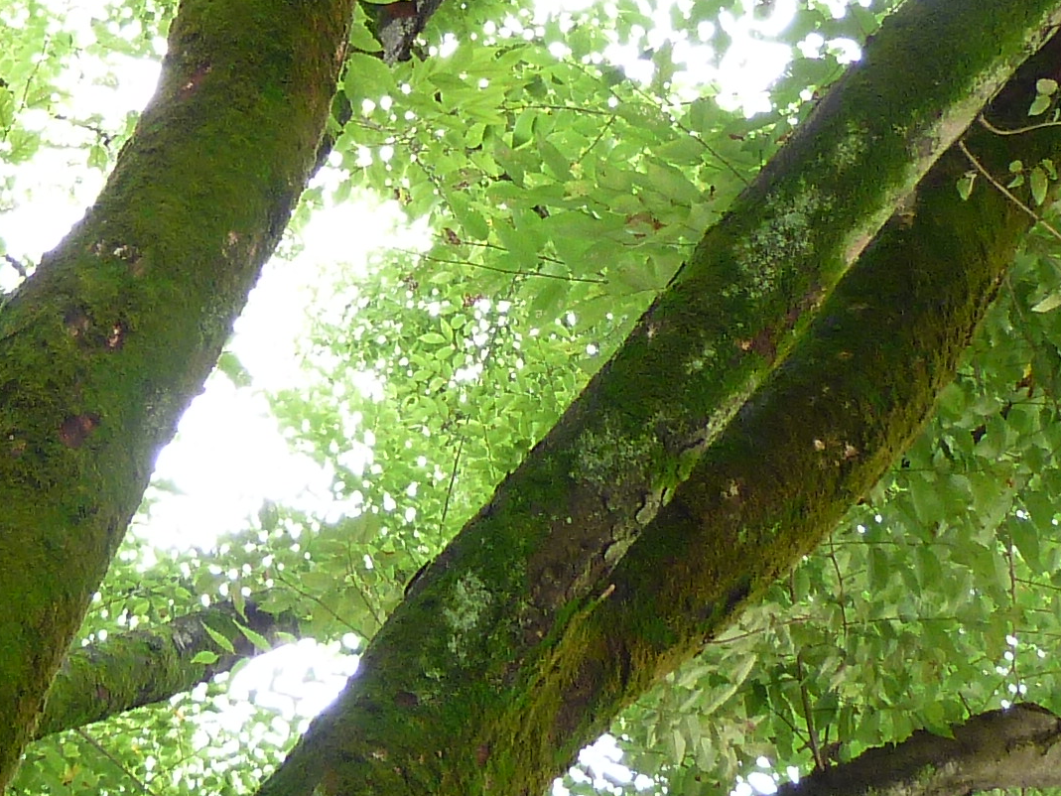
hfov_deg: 20.1
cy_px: 73
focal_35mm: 97
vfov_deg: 15.1
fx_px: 2973
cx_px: 282
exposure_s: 1/60
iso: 100
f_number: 2.2
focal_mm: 4.3
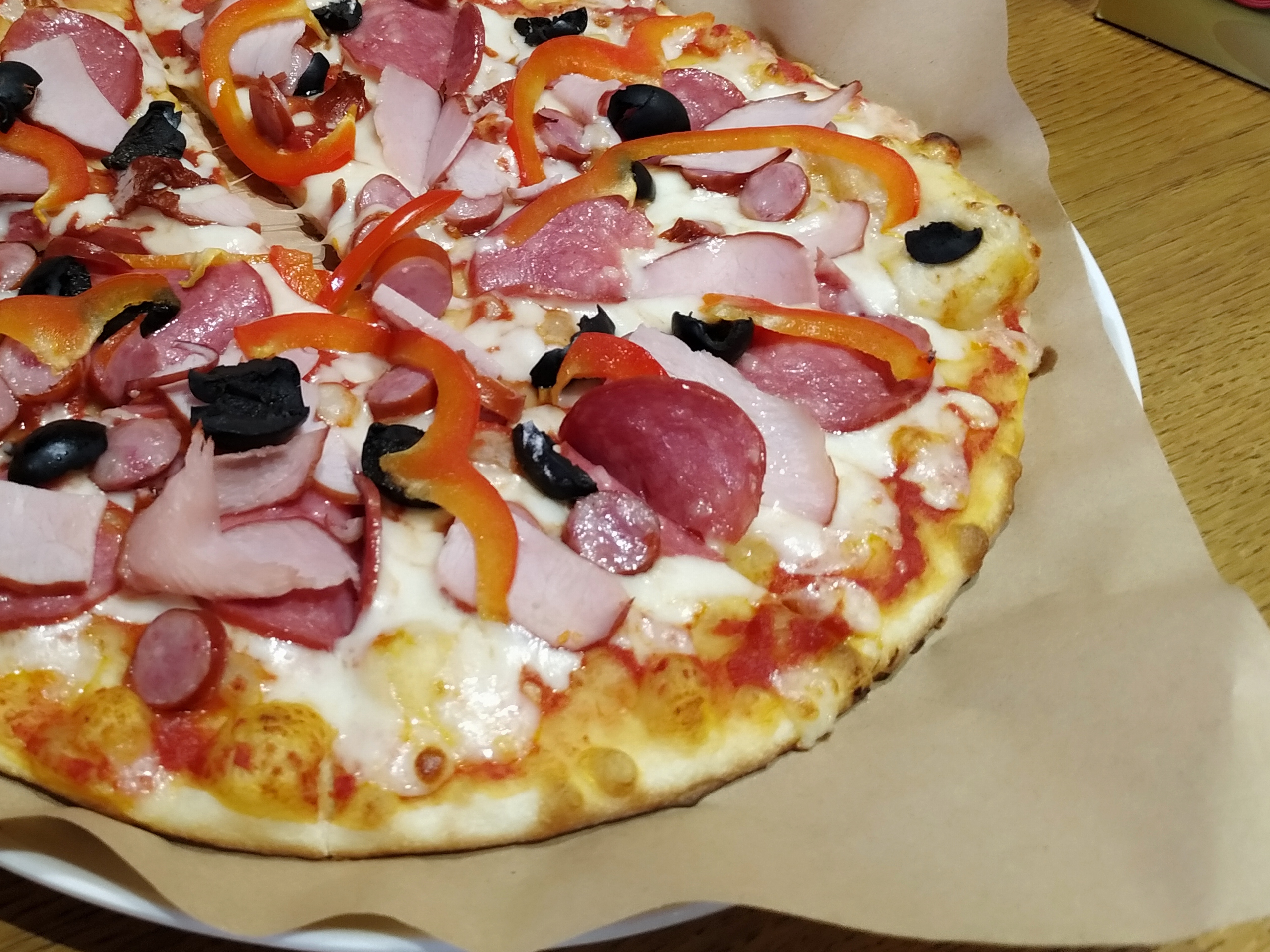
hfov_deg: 48.2
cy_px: 309
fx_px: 1394
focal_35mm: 38
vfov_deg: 37.3
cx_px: 432
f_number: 1.9
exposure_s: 1/20
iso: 400
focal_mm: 3.94
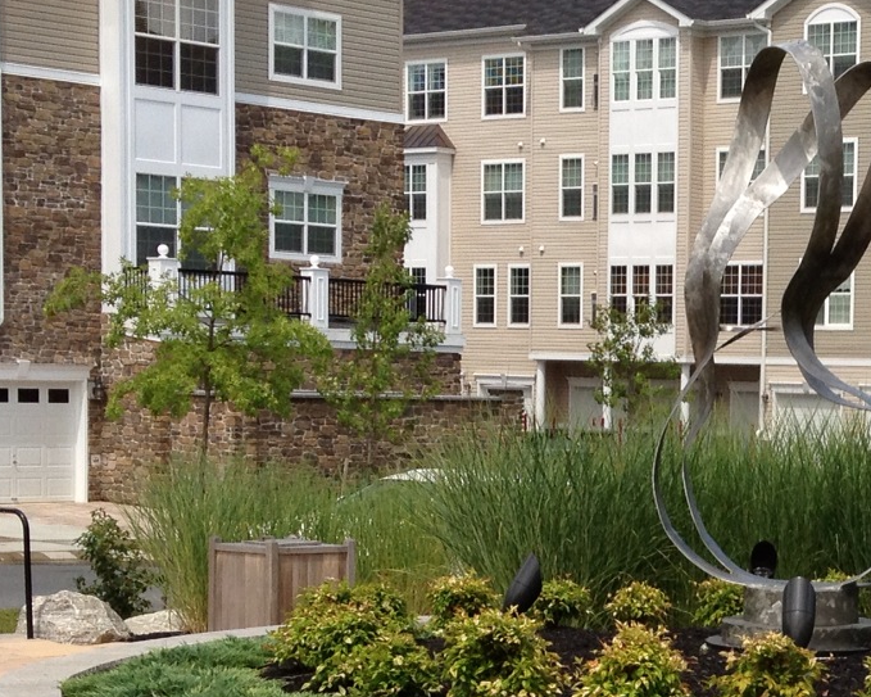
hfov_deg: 18.0
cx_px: 933
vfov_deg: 14.8
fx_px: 2655
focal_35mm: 103
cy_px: 628
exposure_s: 1/1672
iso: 64
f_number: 2.4
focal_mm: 4.28
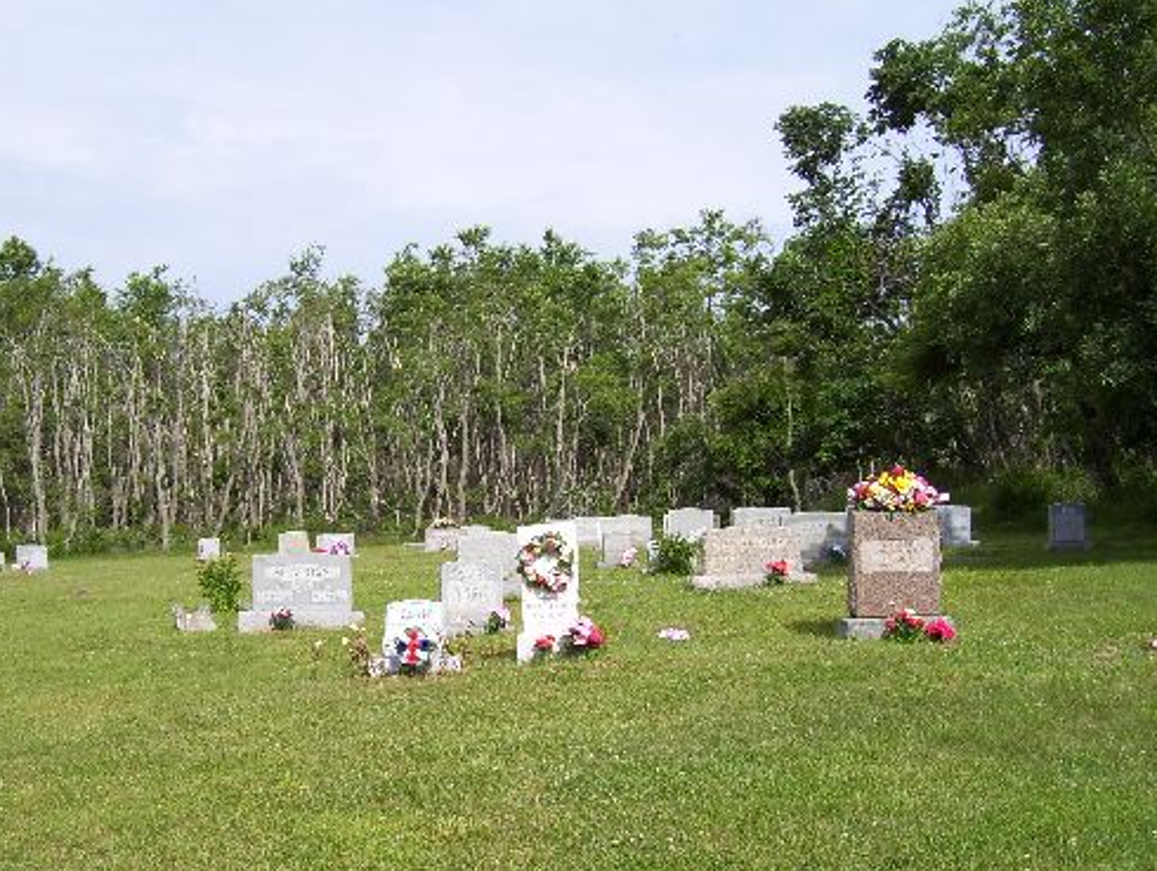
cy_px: 489
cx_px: 442
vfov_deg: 30.9
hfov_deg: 40.1
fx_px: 1573
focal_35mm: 47
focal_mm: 6
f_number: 4.8
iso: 80
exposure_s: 1/640
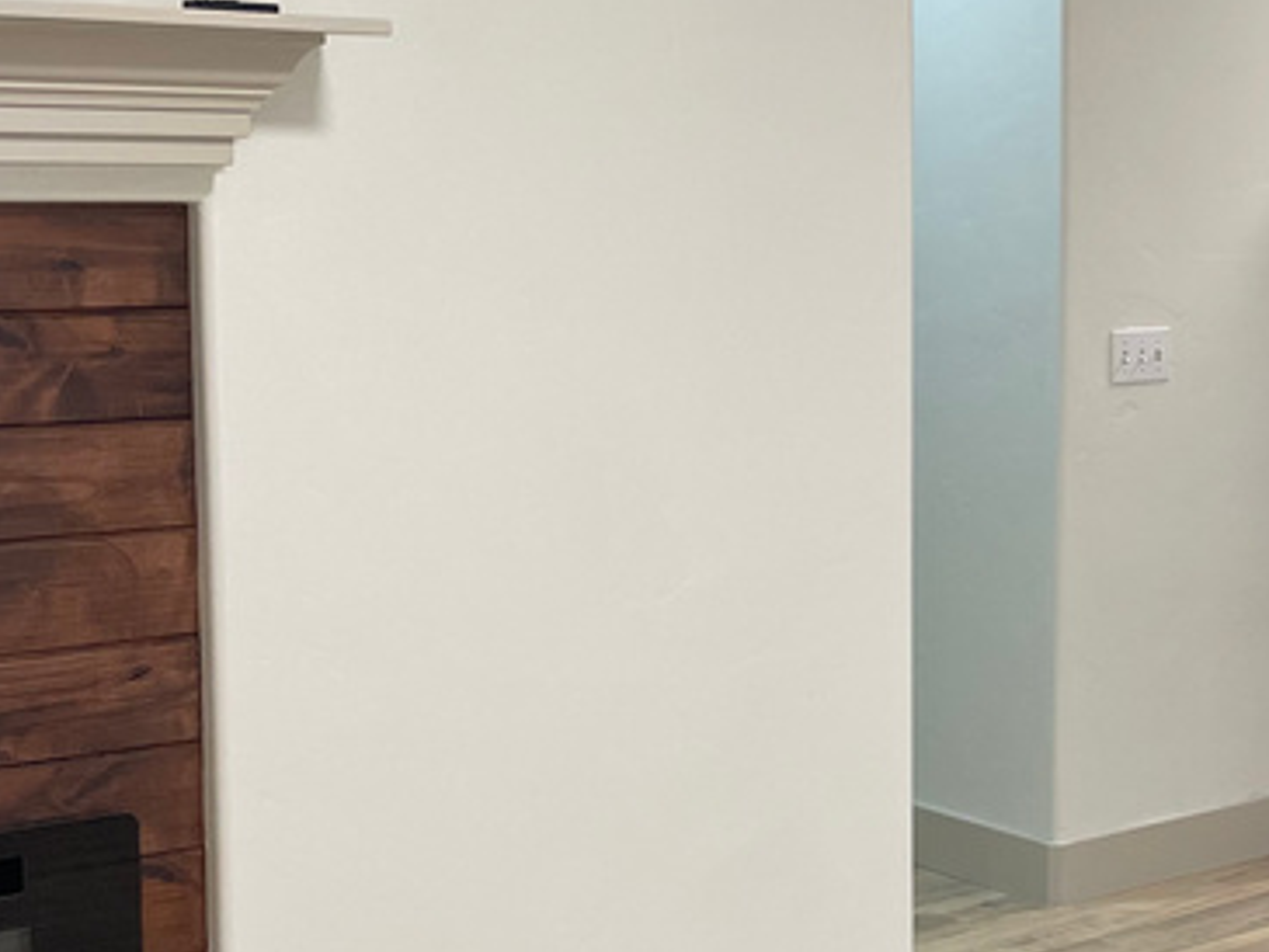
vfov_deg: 20.2
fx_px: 2677
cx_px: 1387
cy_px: 466
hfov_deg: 24.9
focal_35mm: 73
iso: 125
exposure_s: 1/120
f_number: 1.6
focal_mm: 4.2
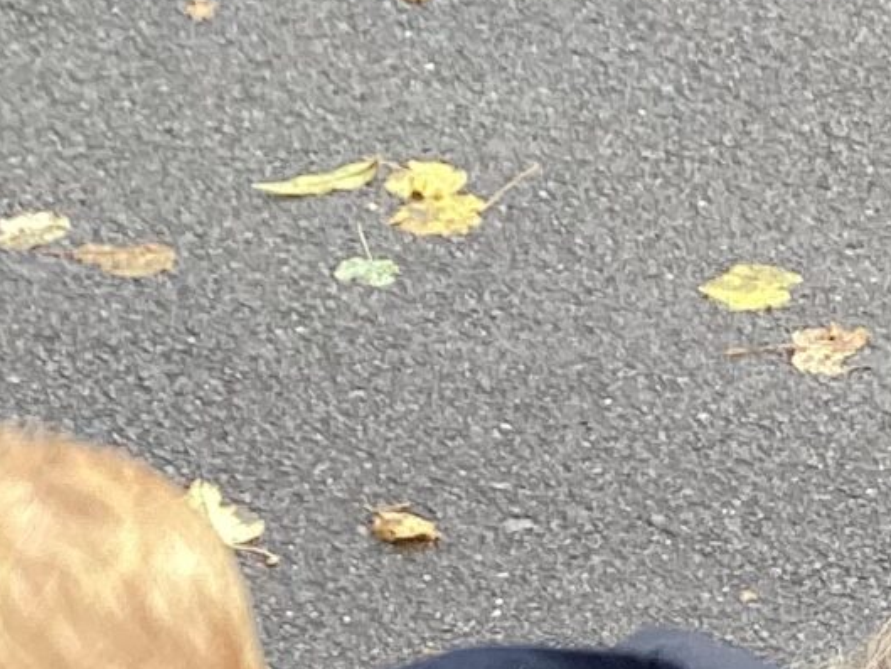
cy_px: 1242
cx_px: 1585
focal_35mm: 150
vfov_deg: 9.4
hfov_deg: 12.1
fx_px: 3862
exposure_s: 1/102
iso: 25
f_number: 2.4
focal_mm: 3.3
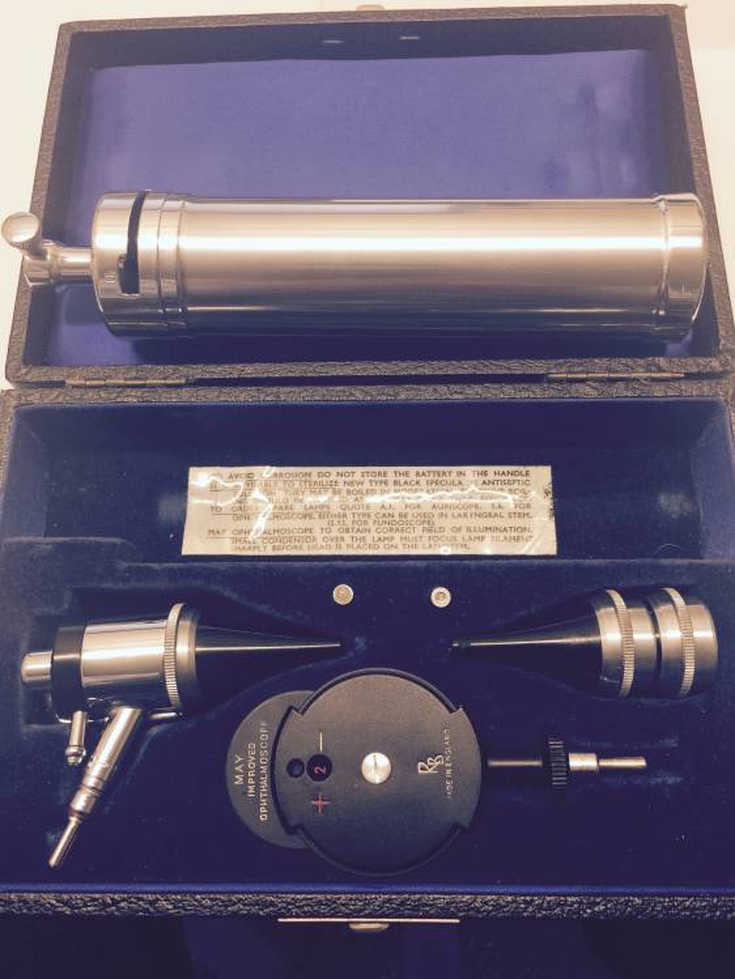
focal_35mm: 29
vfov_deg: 61.7
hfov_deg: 48.2
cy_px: 490
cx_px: 368
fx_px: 821
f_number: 2.2
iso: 50
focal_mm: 4.15
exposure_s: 1/17
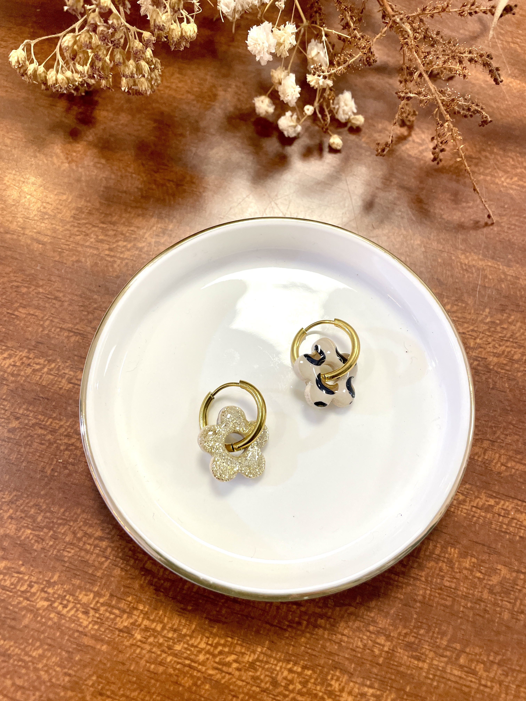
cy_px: 350
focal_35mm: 26
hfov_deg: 53.1
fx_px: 527
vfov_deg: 67.3
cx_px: 263
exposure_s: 1/100
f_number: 1.6
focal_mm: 4.2
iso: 100
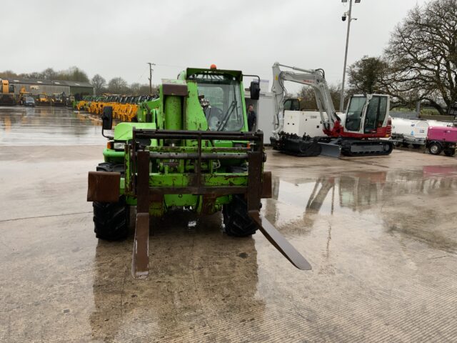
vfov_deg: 48.2
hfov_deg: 61.7
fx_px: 383
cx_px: 228
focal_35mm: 29
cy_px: 172
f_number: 1.8
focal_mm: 3
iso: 50
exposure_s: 1/122
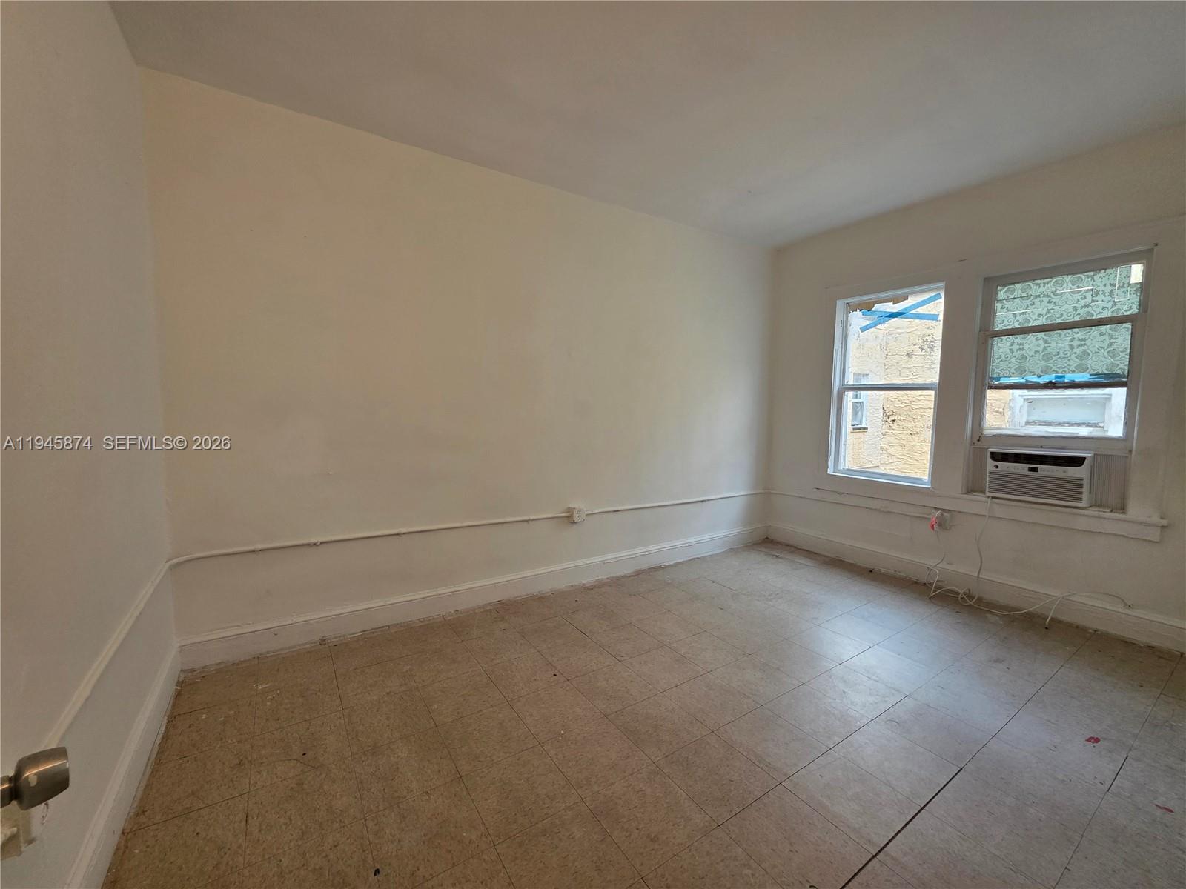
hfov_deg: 106.2
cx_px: 593
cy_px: 444
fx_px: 445
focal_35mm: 13
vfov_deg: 89.9
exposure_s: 1/120
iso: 160
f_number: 1.9
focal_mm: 2.2
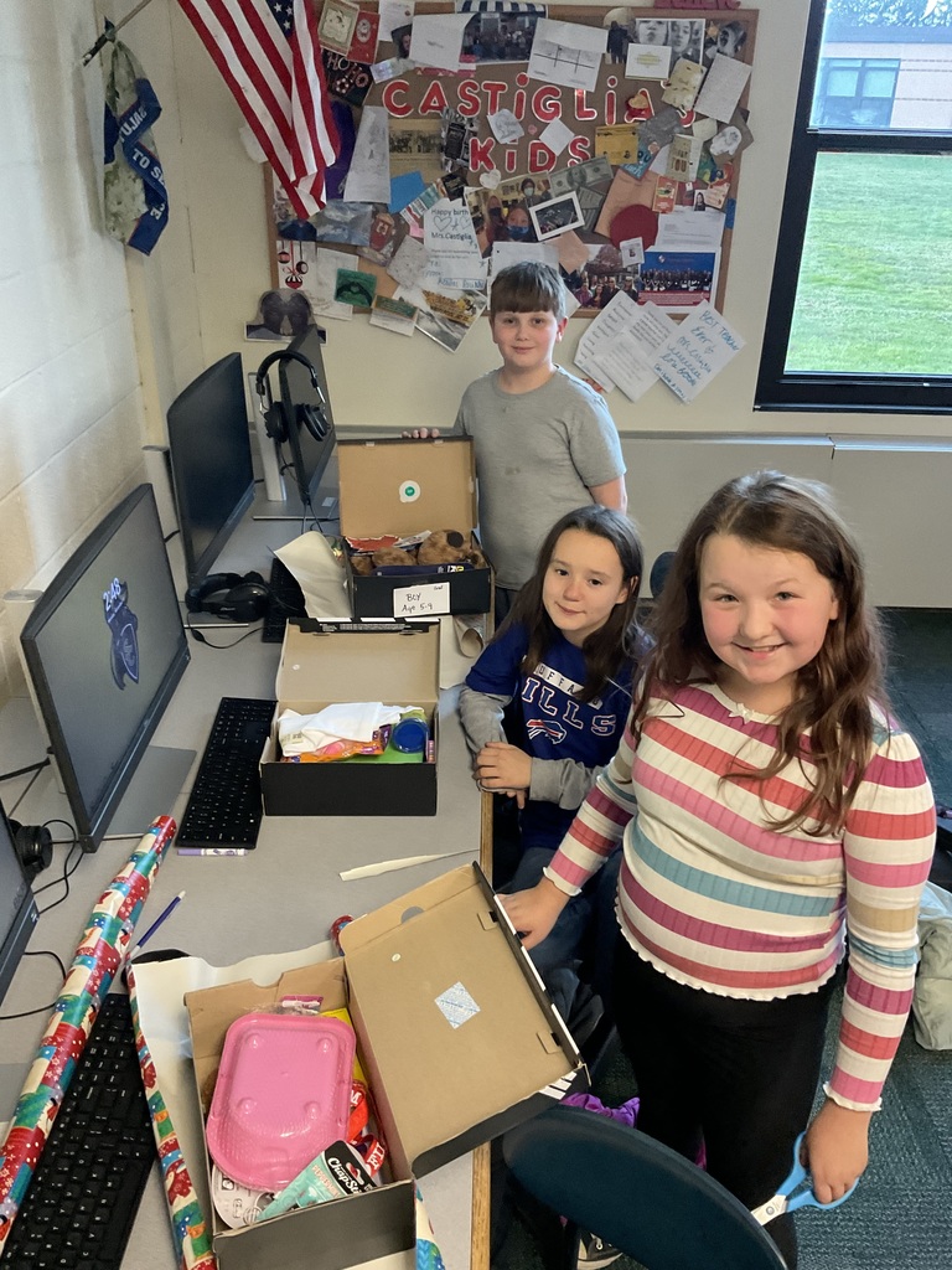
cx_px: 476
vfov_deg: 61.7
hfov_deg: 48.2
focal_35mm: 29
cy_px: 635
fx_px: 1063
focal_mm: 3
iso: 200
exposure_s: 1/60
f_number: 1.8
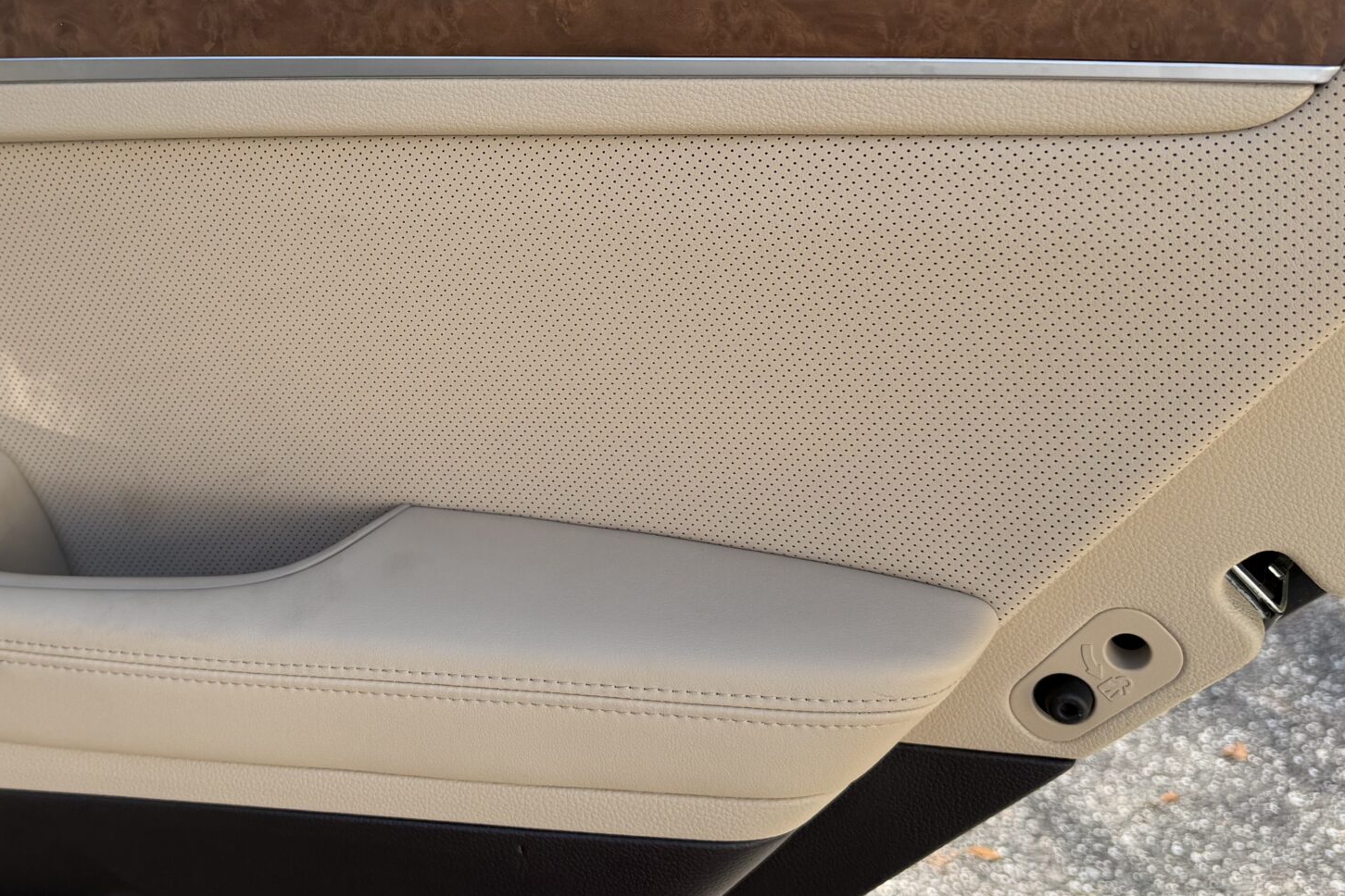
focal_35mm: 44
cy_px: 322
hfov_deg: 43.3
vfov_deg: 30.4
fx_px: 1644
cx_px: 368
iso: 100
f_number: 1.78
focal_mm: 6.76
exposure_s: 1/1292
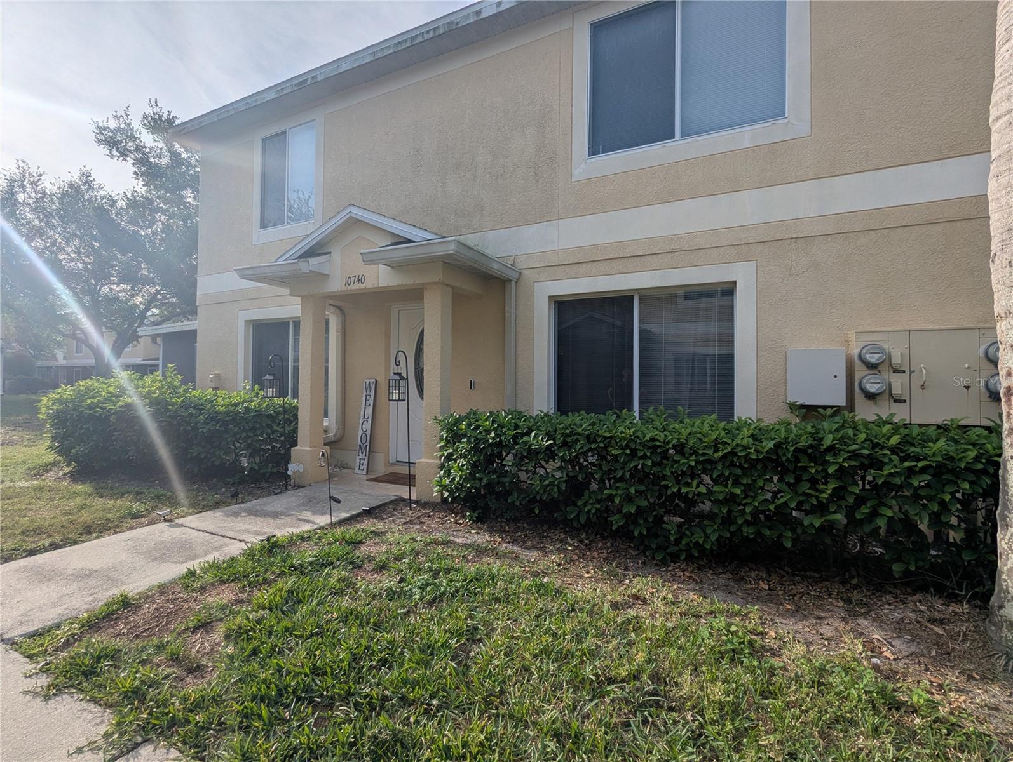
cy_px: 381
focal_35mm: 16
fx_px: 469
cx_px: 506
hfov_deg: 94.4
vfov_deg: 78.2
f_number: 2.2
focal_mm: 2.35
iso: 29
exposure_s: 1/1965
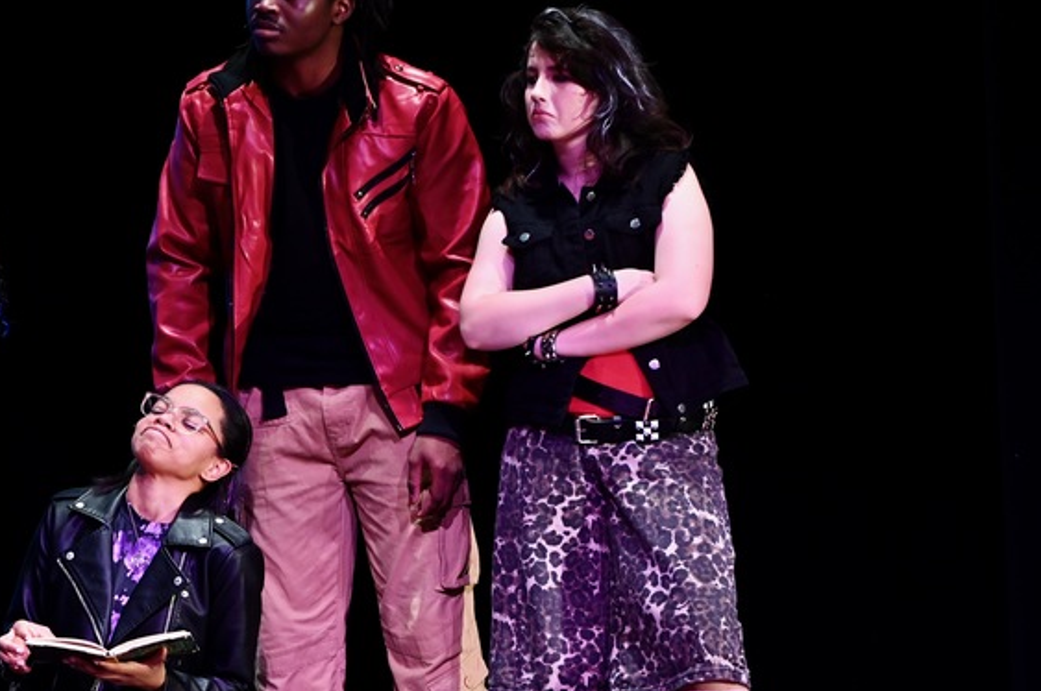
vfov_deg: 3.8
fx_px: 10513
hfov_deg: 5.7
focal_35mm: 364
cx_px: 305
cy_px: 391
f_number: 2.8
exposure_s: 1/400
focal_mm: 200
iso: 1600
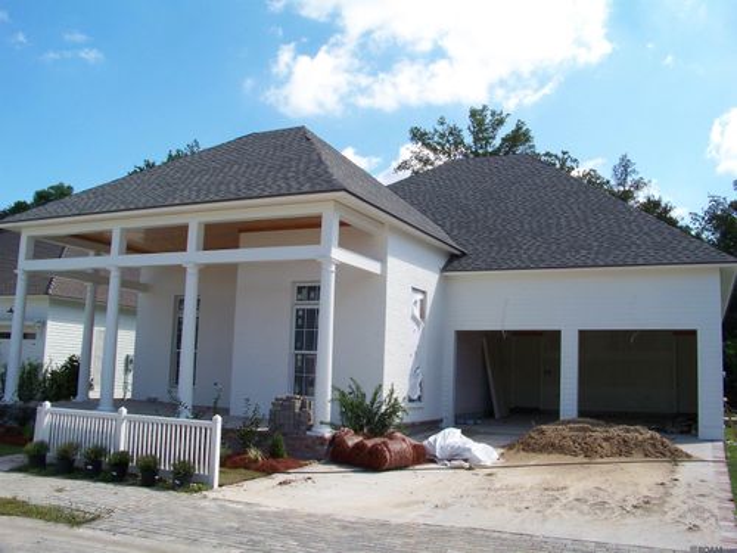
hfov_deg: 55.4
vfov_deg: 42.9
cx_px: 368
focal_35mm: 33
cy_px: 276
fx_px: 703
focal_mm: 5.85
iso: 64
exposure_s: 1/200
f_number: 5.6
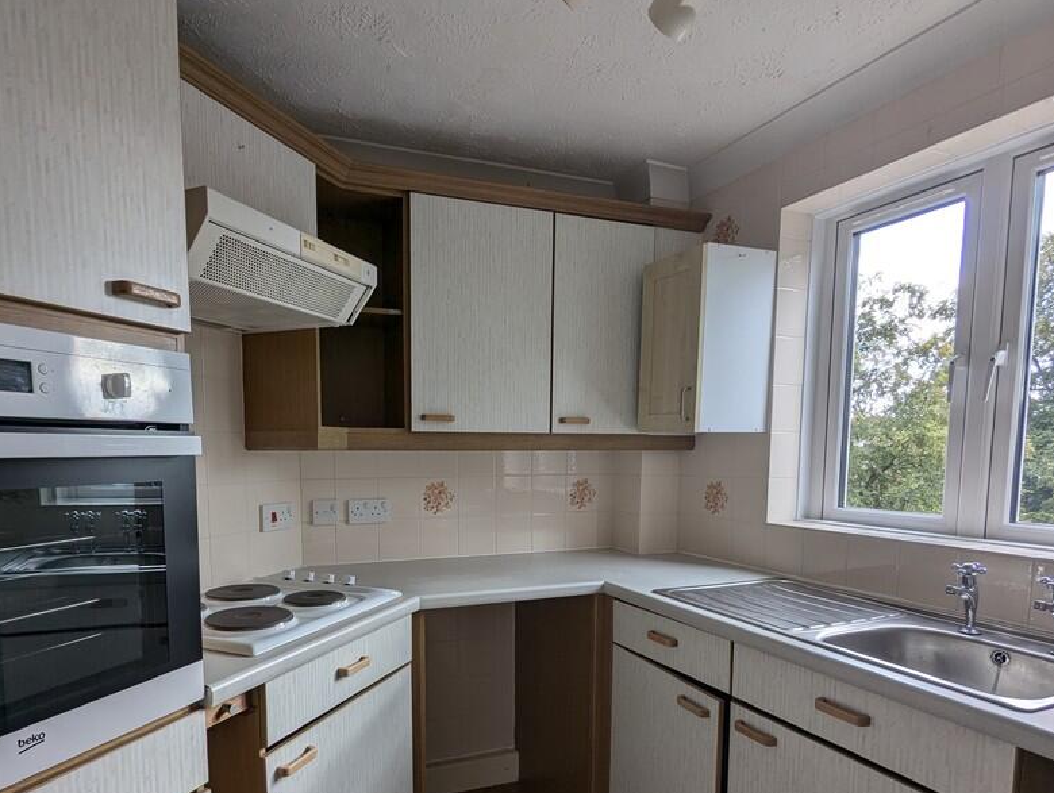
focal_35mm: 21
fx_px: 640
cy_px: 513
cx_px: 469
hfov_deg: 78.6
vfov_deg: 62.3
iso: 60
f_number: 2.2
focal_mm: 2.35
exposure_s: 1/157
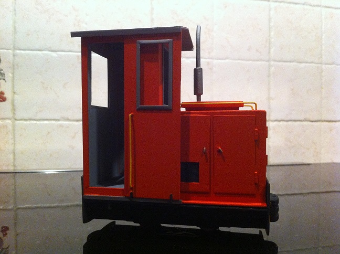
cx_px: 170
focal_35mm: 35
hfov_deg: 52.7
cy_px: 127
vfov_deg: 40.6
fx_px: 343
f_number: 2.8
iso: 400
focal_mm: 3.85
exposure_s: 1/17
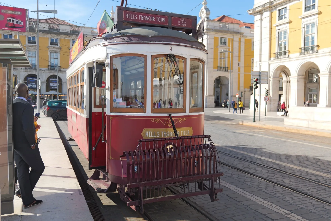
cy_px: 110
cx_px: 166
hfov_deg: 61.9
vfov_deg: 43.6
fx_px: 276
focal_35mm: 30
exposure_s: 1/500
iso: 100
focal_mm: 30
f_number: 4.2
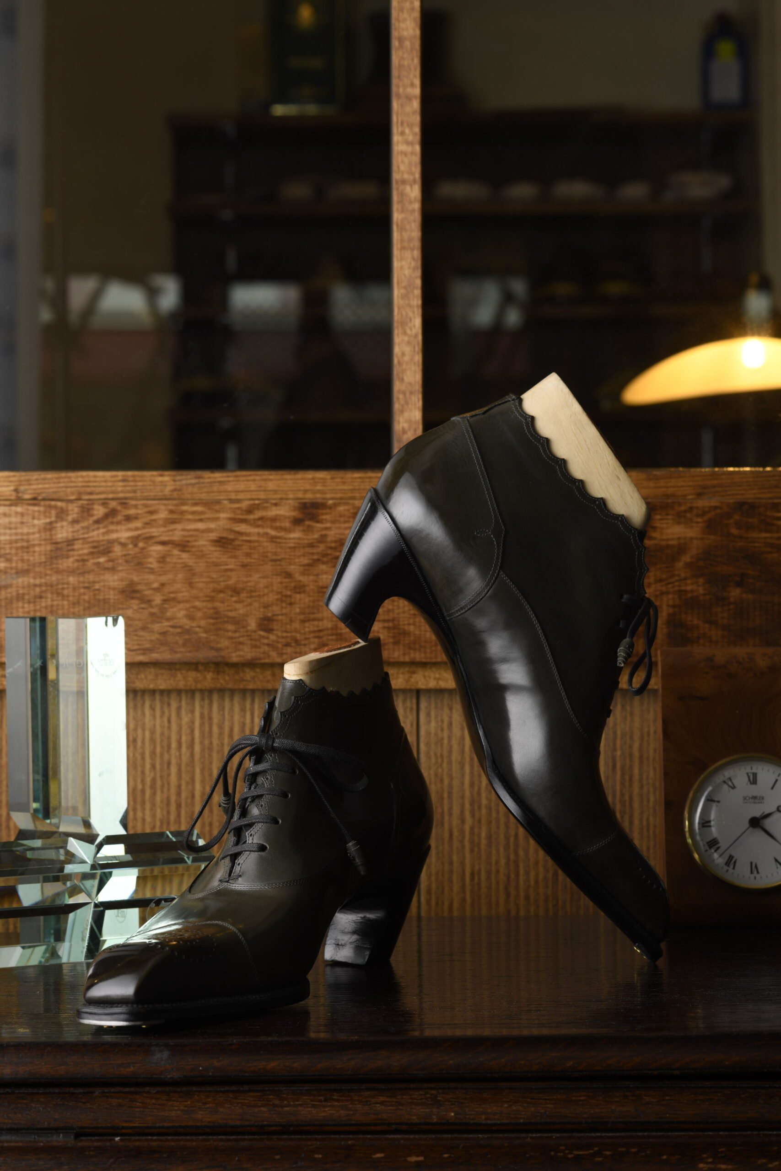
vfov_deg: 23.9
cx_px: 390
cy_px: 586
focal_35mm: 85
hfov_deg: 16.1
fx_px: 2765
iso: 100
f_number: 13
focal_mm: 85
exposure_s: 1/6
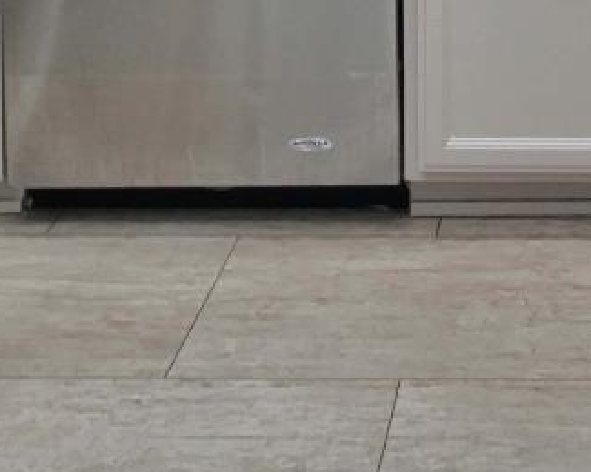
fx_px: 1102
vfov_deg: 17.6
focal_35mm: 63
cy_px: -460
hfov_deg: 27.4
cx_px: 656
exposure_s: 1/160
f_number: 5.6
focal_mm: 7
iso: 800
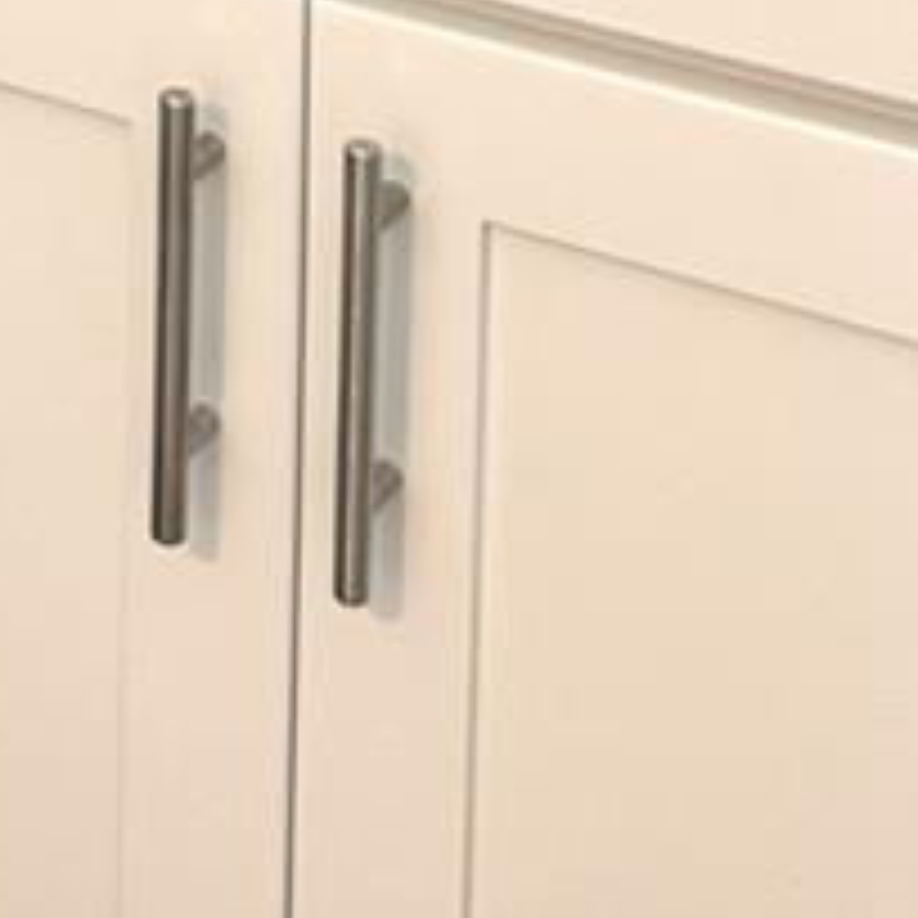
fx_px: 3750
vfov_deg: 11.9
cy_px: -1116
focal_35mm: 125
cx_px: -630
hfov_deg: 12.9
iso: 160
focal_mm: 6.76
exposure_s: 1/60
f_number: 1.78
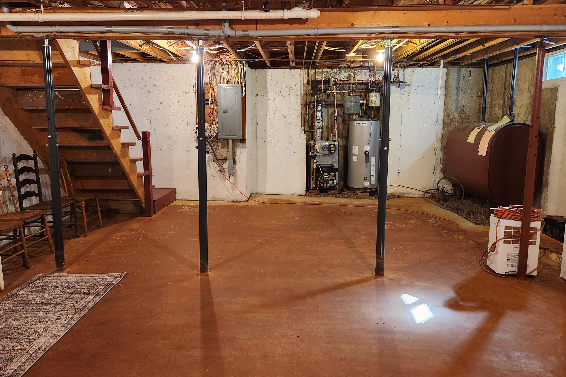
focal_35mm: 26
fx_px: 409
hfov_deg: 69.4
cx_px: 278
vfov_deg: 49.5
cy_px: 170
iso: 500
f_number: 1.8
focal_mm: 5.4
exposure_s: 1/30
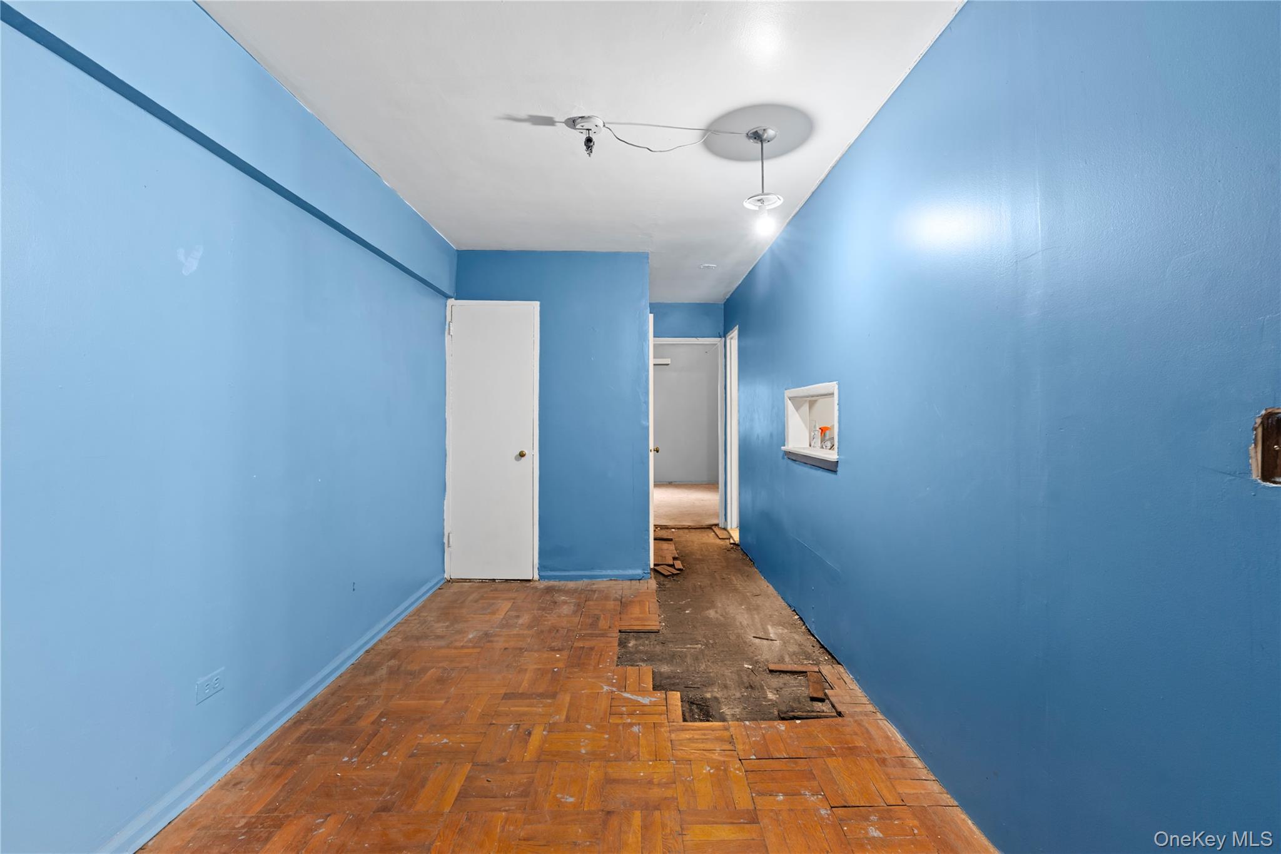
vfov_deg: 81.2
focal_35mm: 14
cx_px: 640
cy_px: 427
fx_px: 498
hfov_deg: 104.3
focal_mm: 14
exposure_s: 1.6
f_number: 10
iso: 500
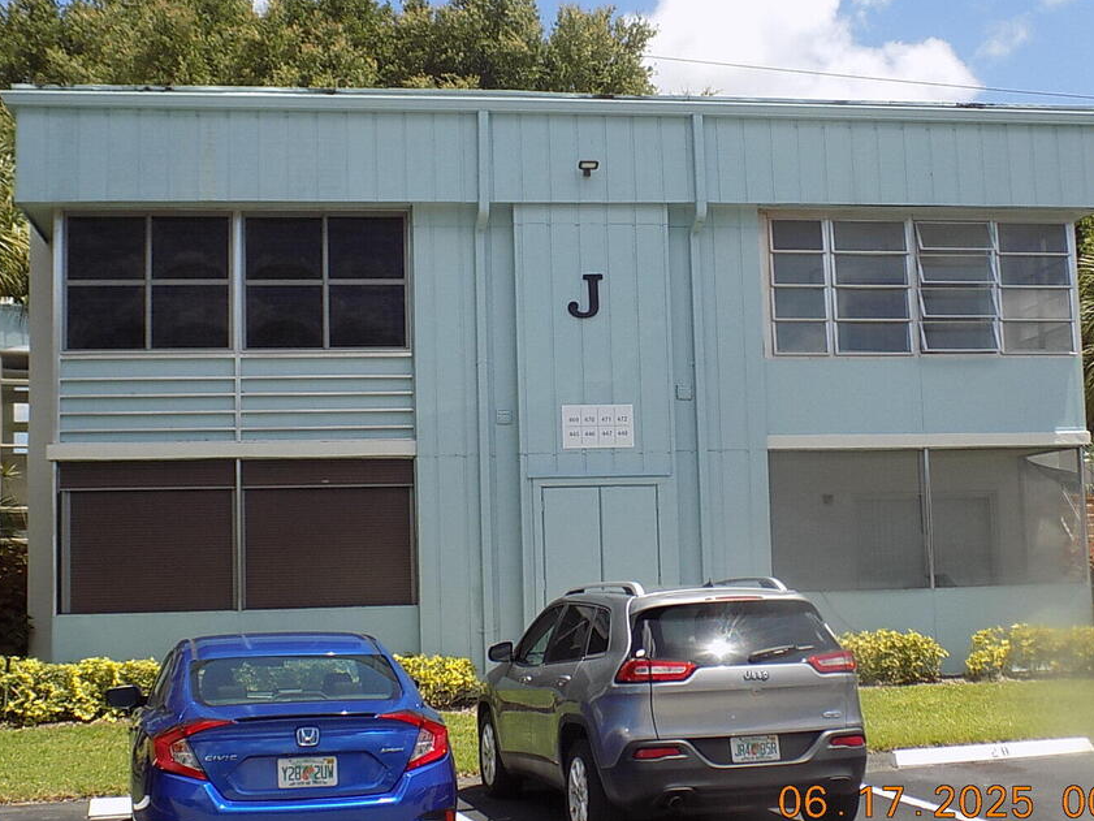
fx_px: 1770
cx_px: 591
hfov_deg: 34.3
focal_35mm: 56
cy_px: 420
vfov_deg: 26.1
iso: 80
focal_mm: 8.1
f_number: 3.7
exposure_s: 1/500
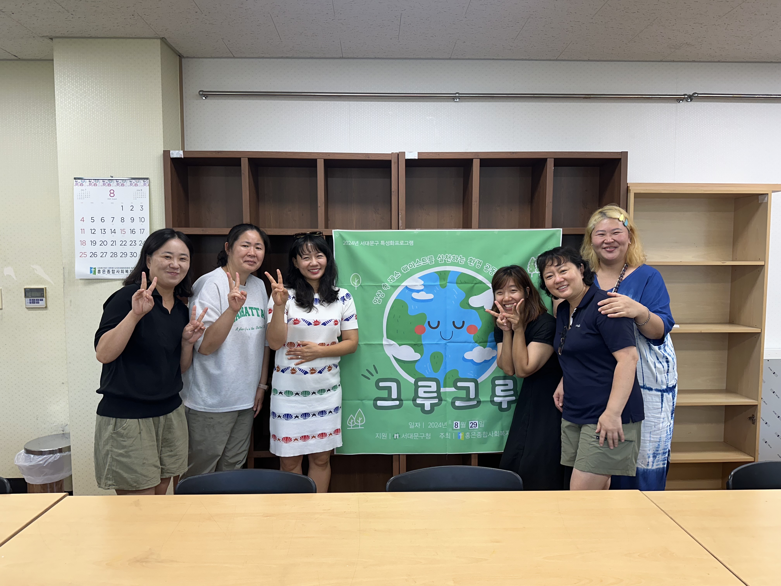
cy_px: 293
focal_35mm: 24
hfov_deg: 71.6
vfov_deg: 56.8
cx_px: 390
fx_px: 541
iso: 125
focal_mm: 6.86
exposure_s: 1/120
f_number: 1.78
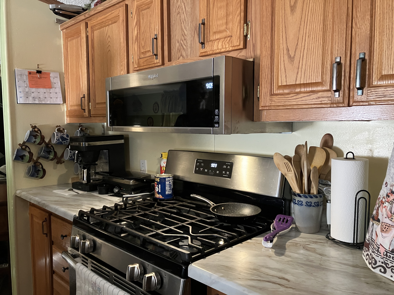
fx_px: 319
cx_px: 197
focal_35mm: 28
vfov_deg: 49.7
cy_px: 148
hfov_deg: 63.4
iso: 400
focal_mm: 3.99
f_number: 1.8
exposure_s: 1/30
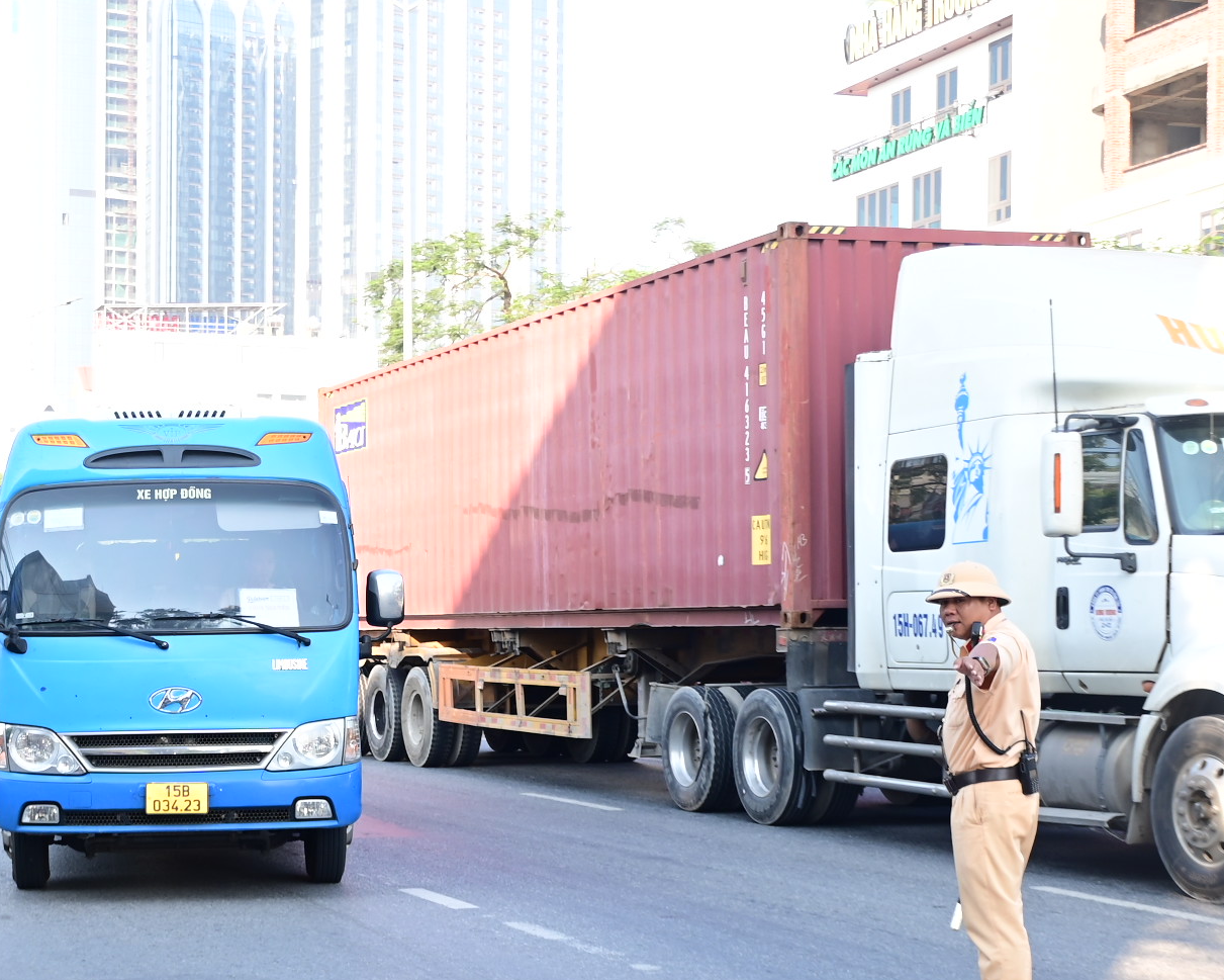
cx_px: 261
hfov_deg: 30.3
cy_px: 662
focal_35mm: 61
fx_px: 2210
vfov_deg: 24.8
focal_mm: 27
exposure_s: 1/200
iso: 160
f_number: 4
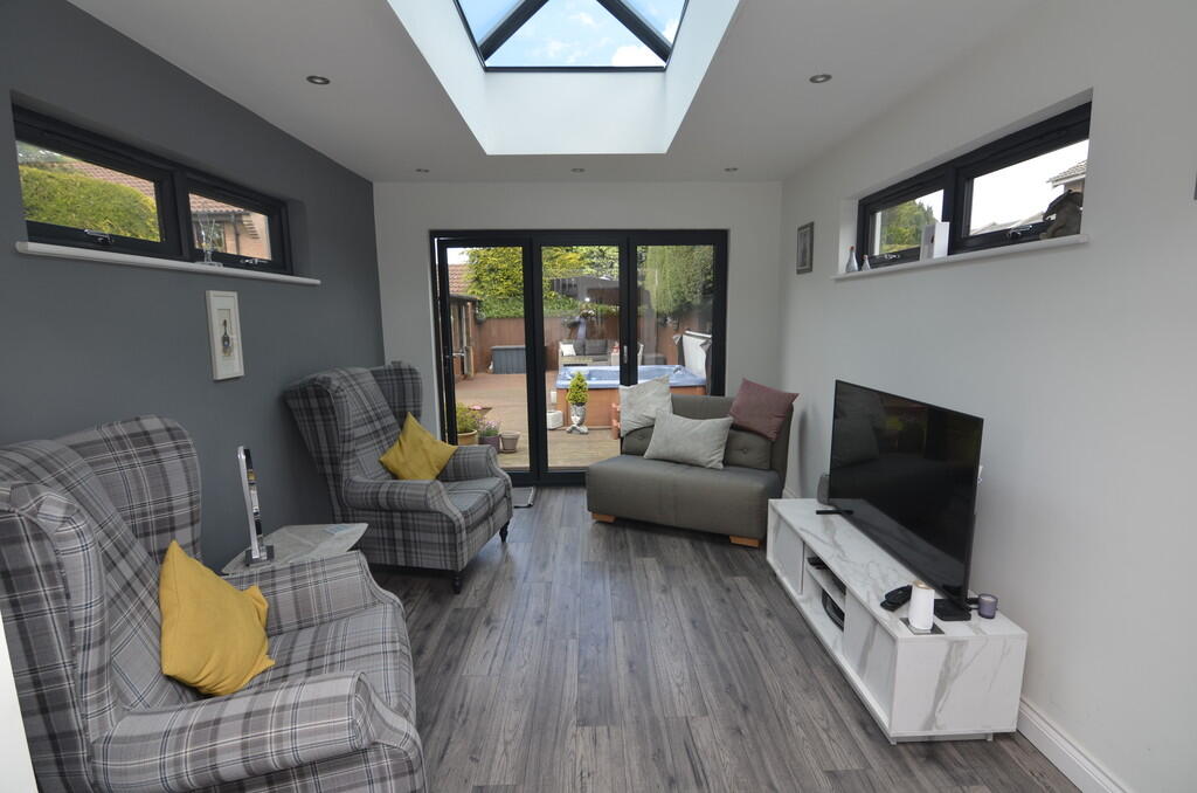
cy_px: 396
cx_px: 598
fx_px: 547
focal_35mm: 16
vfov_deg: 71.8
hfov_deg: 95.1
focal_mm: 11
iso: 250
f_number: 5.6
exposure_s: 1/200
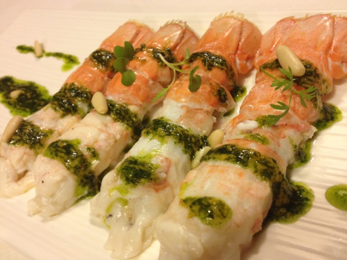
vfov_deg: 40.7
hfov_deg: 52.6
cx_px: 174
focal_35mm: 35
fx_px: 351
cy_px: 130
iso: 200
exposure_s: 1/20
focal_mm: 4.28
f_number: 2.4
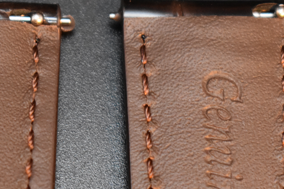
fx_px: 1913
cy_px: 68
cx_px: 128
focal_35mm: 242
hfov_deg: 8.5
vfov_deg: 5.7
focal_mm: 55
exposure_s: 1/125
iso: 3200
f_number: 5.6
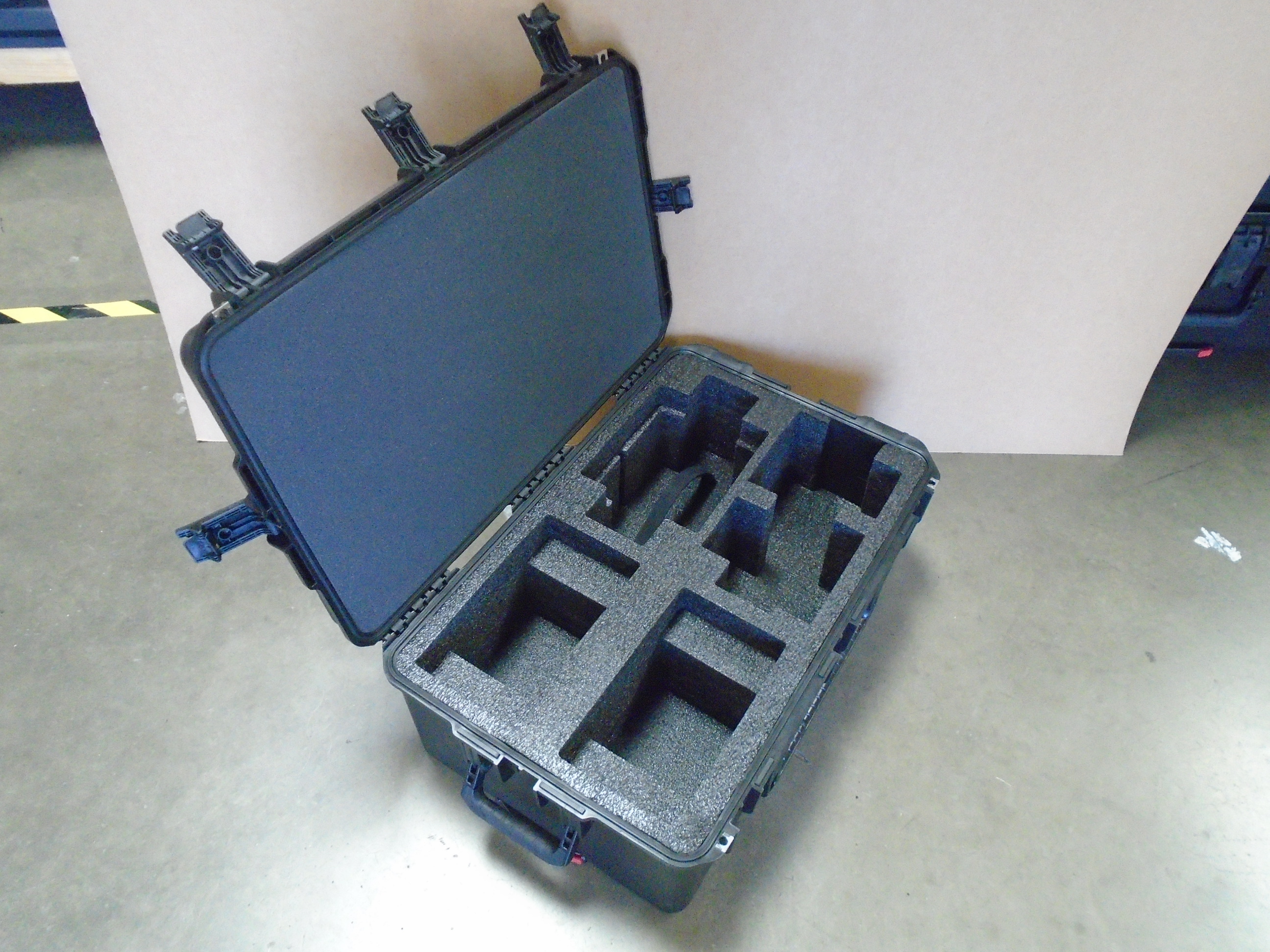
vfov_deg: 53.1
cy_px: 476
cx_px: 635
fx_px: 954
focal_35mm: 26
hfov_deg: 67.3
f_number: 3.2
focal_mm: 4.6
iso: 800
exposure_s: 1/60
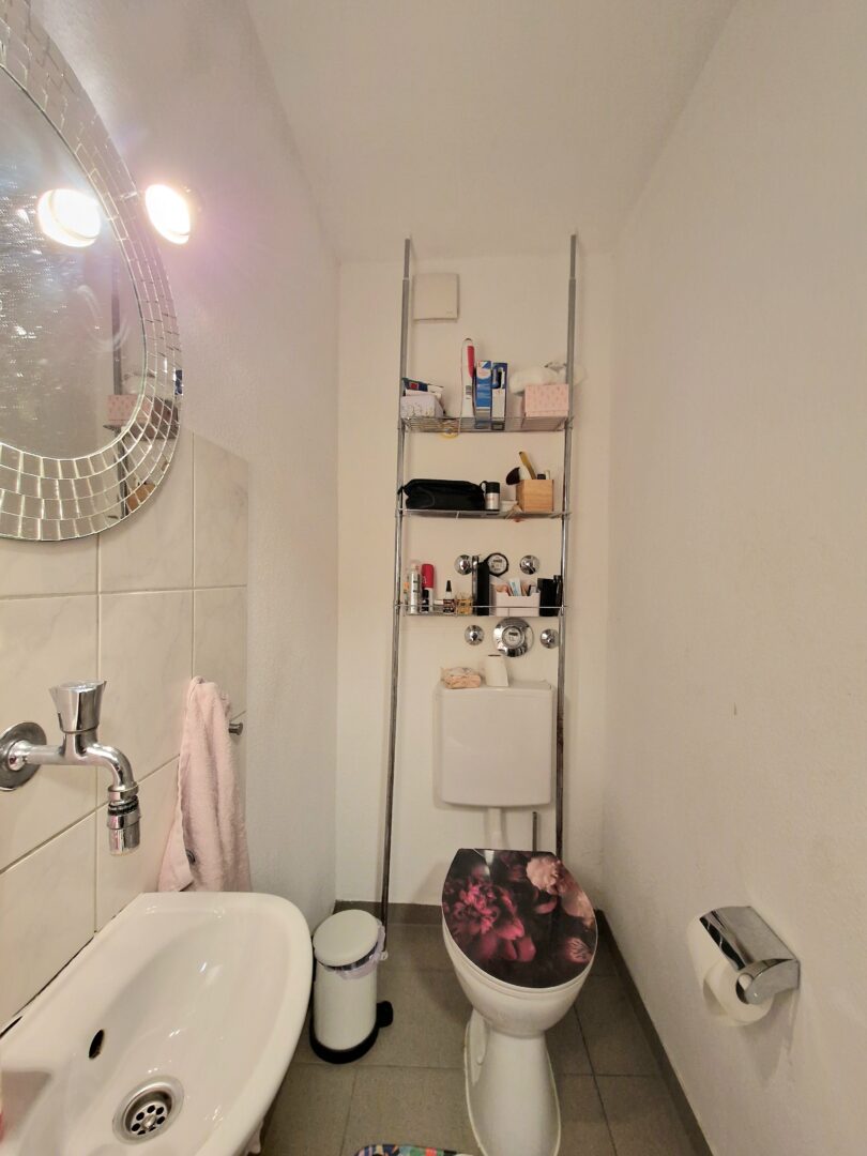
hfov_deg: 89.9
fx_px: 434
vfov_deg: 106.2
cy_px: 578
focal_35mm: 13
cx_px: 434
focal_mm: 2.2
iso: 400
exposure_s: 1/50
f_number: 2.2
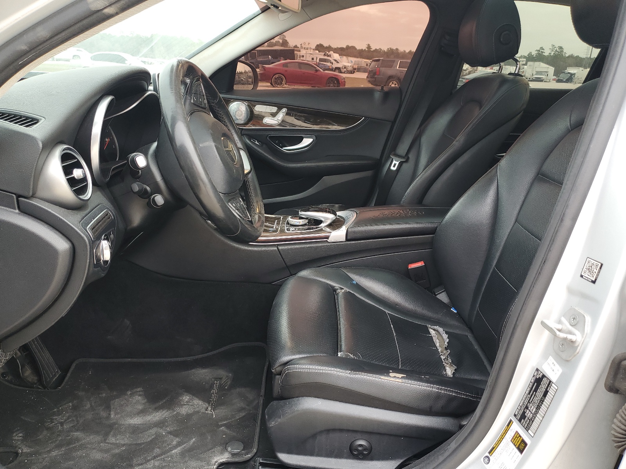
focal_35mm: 26
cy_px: 234
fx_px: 470
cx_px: 313
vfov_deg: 53.1
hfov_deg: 67.3
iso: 53
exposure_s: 1/60.2
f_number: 1.5
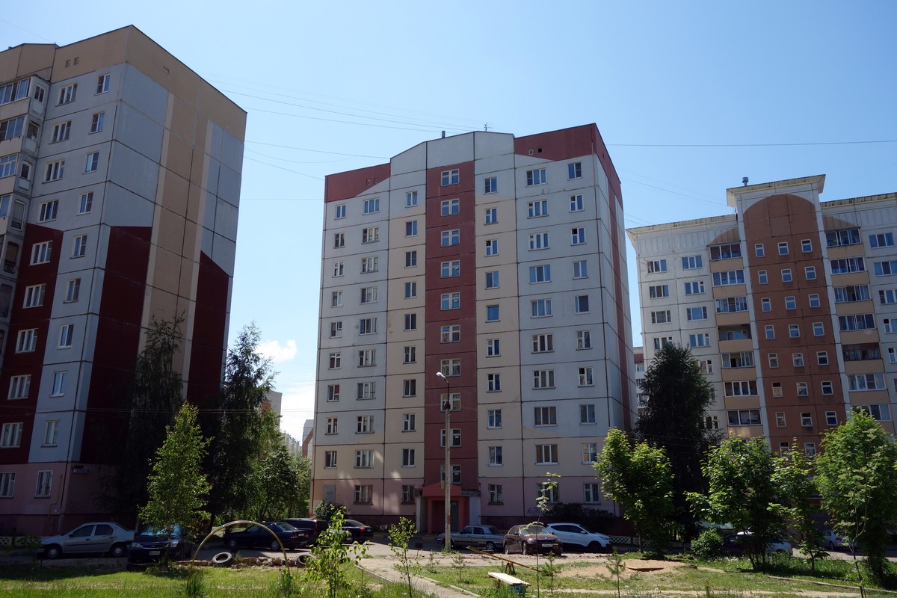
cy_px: 299
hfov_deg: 65.5
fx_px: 698
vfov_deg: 46.4
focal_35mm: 28
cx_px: 448
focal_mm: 10.4
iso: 125
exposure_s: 1/500
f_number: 5.6
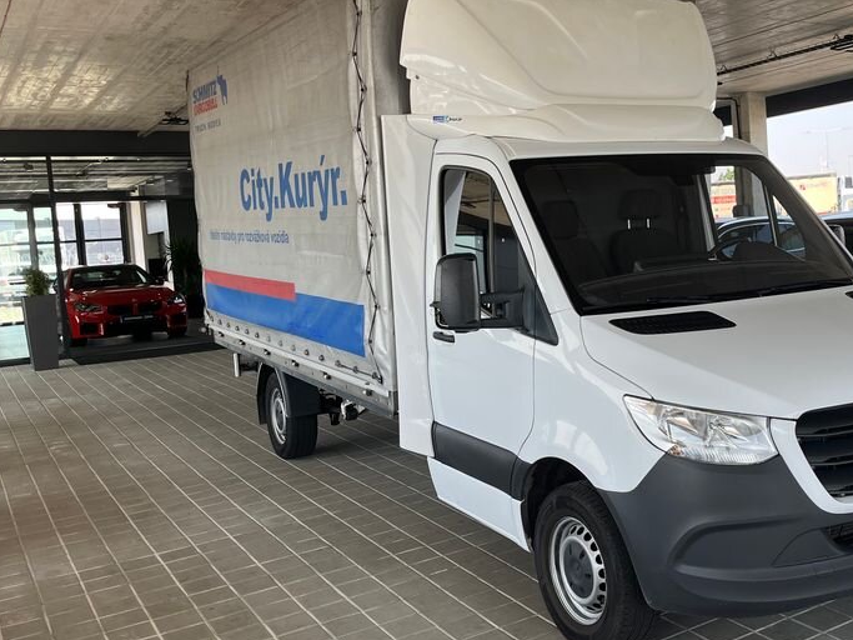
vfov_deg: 36.7
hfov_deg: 46.6
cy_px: 275
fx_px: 961
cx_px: 607
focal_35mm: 39
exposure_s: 1/449
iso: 50
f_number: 1.6
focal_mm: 5.1
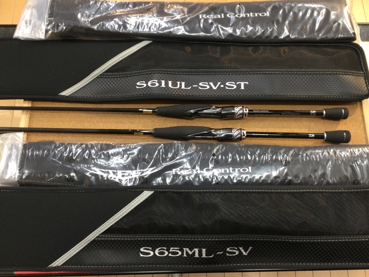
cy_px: 138
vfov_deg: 45.4
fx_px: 330
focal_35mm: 31
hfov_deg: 58.4
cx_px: 184
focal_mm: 3.3
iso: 50
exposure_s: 1/30
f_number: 2.4
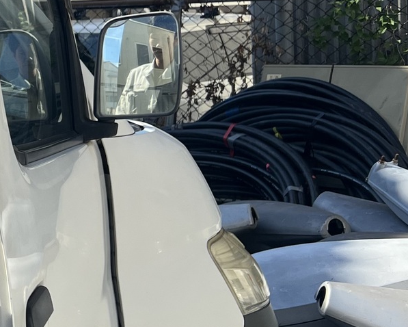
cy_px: 94
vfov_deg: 18.0
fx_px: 1027
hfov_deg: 19.7
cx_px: -195
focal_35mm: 85
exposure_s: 1/2208
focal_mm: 5.7
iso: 50
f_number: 1.5
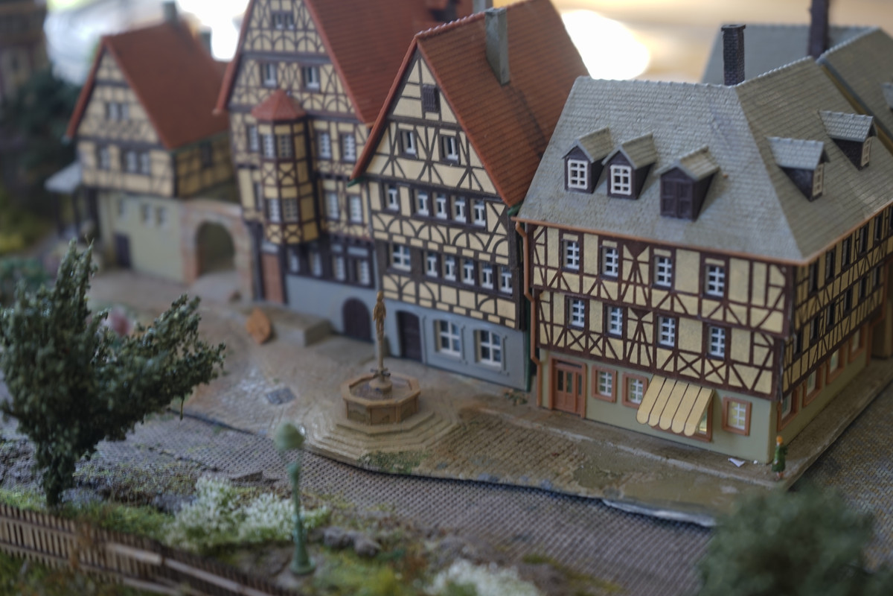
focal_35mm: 48
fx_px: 1191
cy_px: 298
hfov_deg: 41.1
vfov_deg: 28.1
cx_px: 446
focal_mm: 48
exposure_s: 1/13
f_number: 4.5
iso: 50
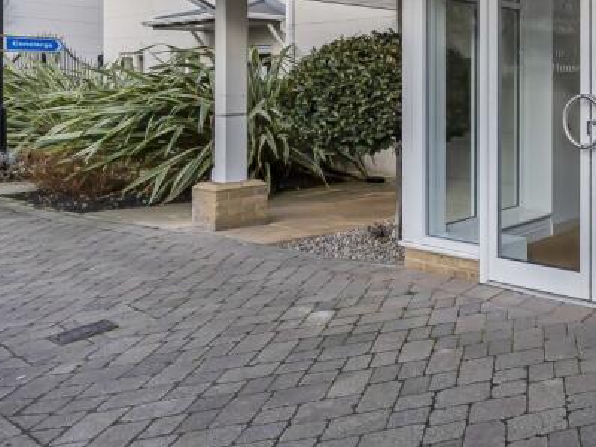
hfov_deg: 41.5
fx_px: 551
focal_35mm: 32
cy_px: 77
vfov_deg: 41.8
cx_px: 693
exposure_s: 1/125
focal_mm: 13
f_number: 9
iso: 320
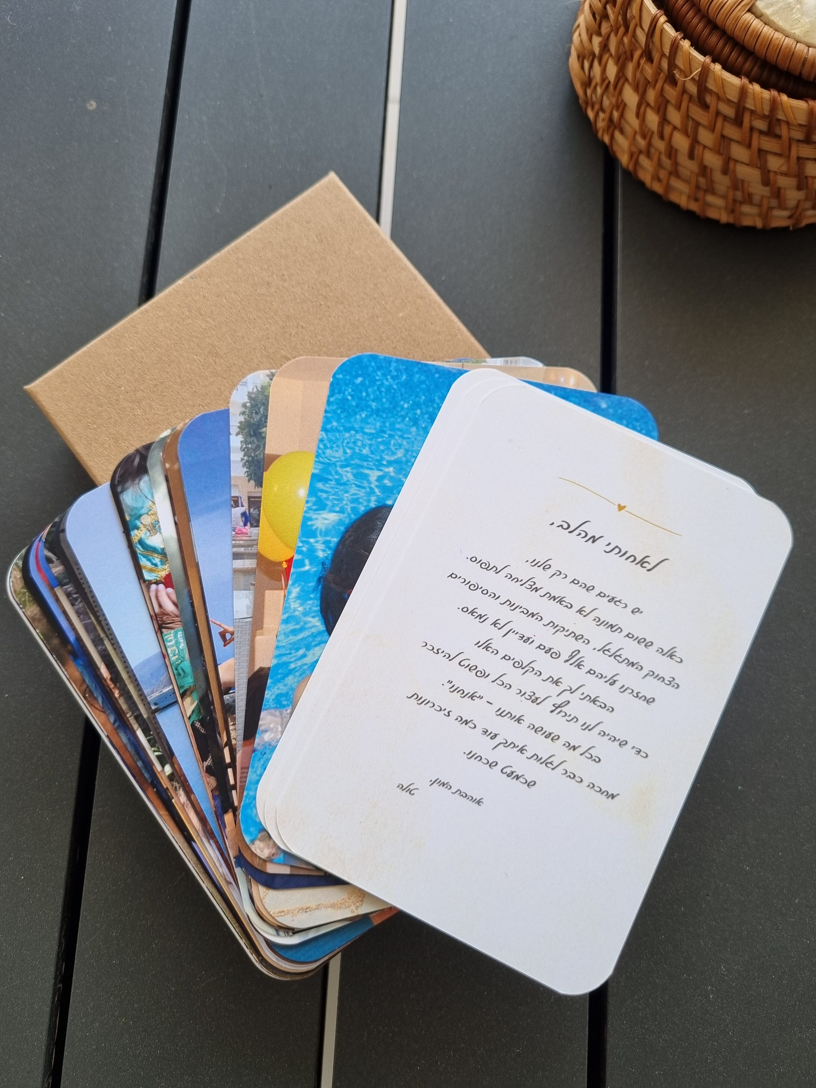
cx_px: 408
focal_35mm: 26
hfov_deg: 53.1
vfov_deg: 67.3
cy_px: 544
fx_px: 817
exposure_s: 1/444
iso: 50
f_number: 1.8
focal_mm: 5.4
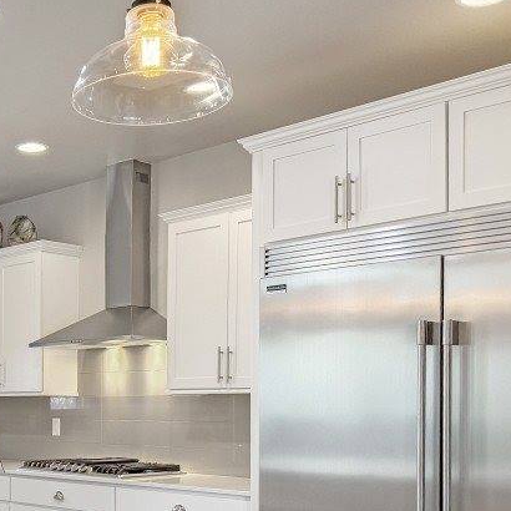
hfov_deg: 30.9
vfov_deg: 30.8
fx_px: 885
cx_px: 65
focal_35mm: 53
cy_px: 454
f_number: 1.8
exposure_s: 1/120
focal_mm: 6.76
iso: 200
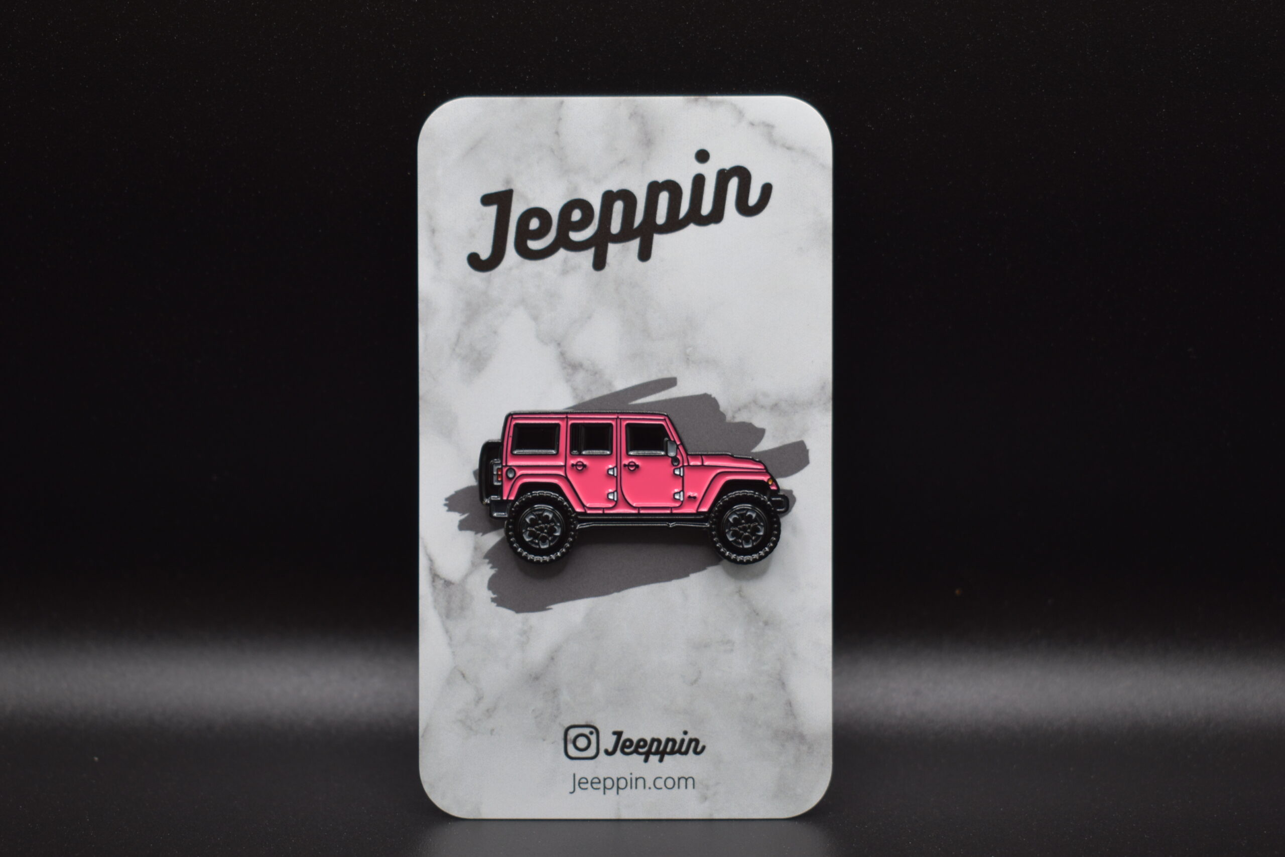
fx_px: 2142
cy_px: 428
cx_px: 642
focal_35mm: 60
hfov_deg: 33.4
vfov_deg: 22.6
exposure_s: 1/125
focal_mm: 40
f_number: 5
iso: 280
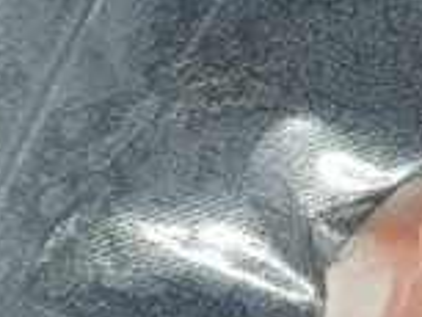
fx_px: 1659
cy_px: -212
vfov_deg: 10.4
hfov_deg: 12.3
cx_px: 927
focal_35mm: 136
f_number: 1.7
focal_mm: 4.2
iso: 125
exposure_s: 1/50
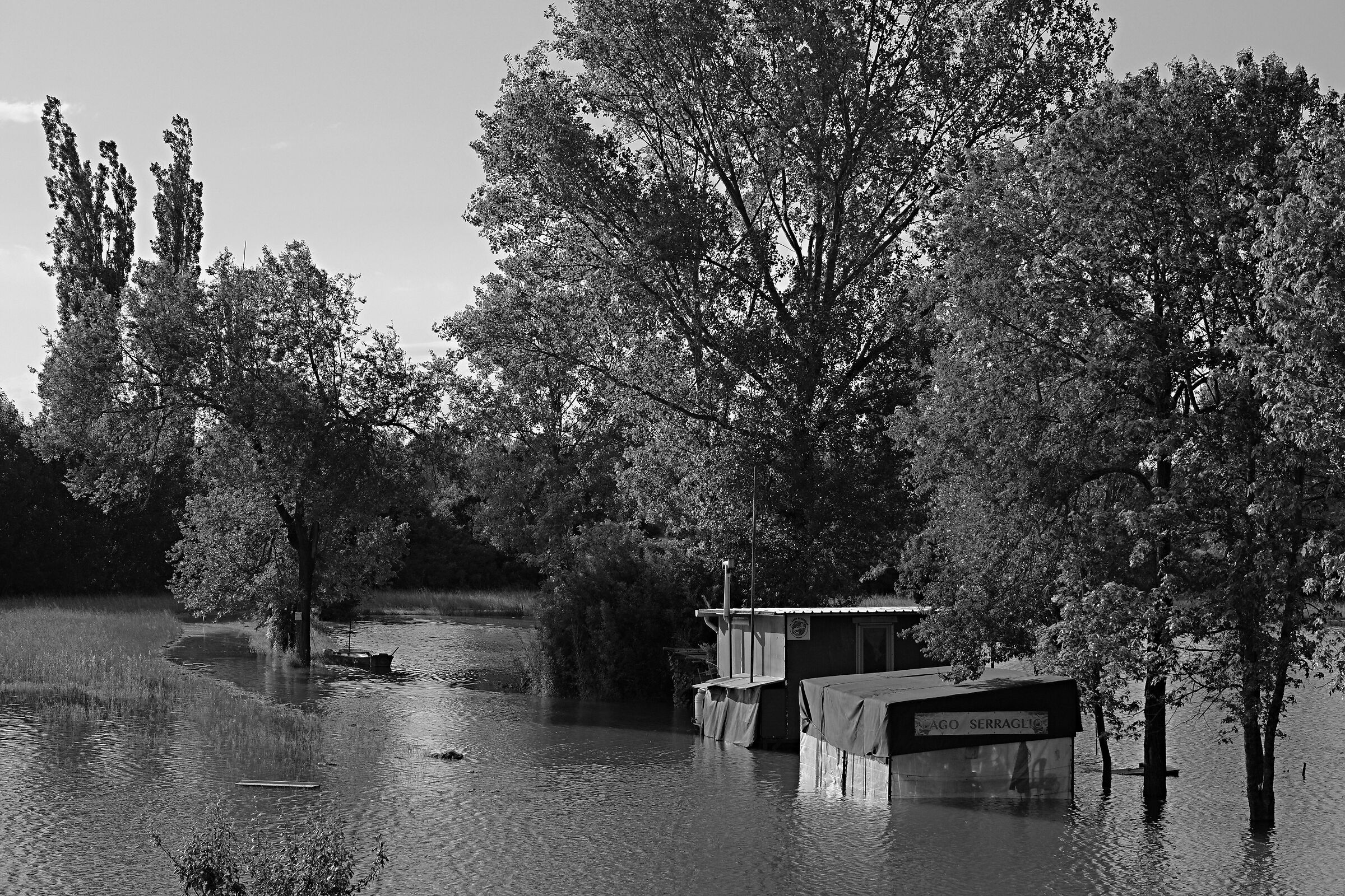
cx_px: 672
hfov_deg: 27.0
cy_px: 448
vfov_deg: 18.2
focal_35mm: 75
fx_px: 2802
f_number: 8
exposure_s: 1/450
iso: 320
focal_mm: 50
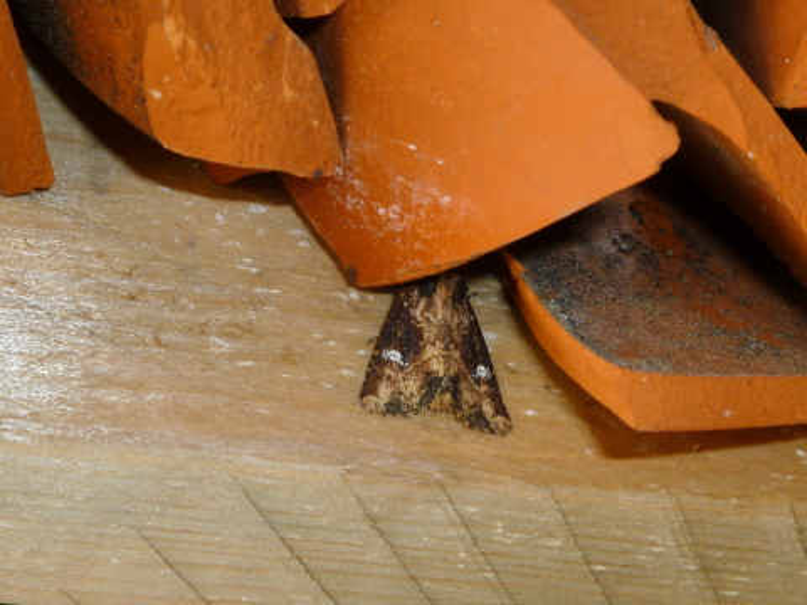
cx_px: 404
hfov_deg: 29.0
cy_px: 302
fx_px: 1562
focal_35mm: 67
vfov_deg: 21.9
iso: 100
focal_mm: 7.5
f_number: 4.5
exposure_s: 1/30
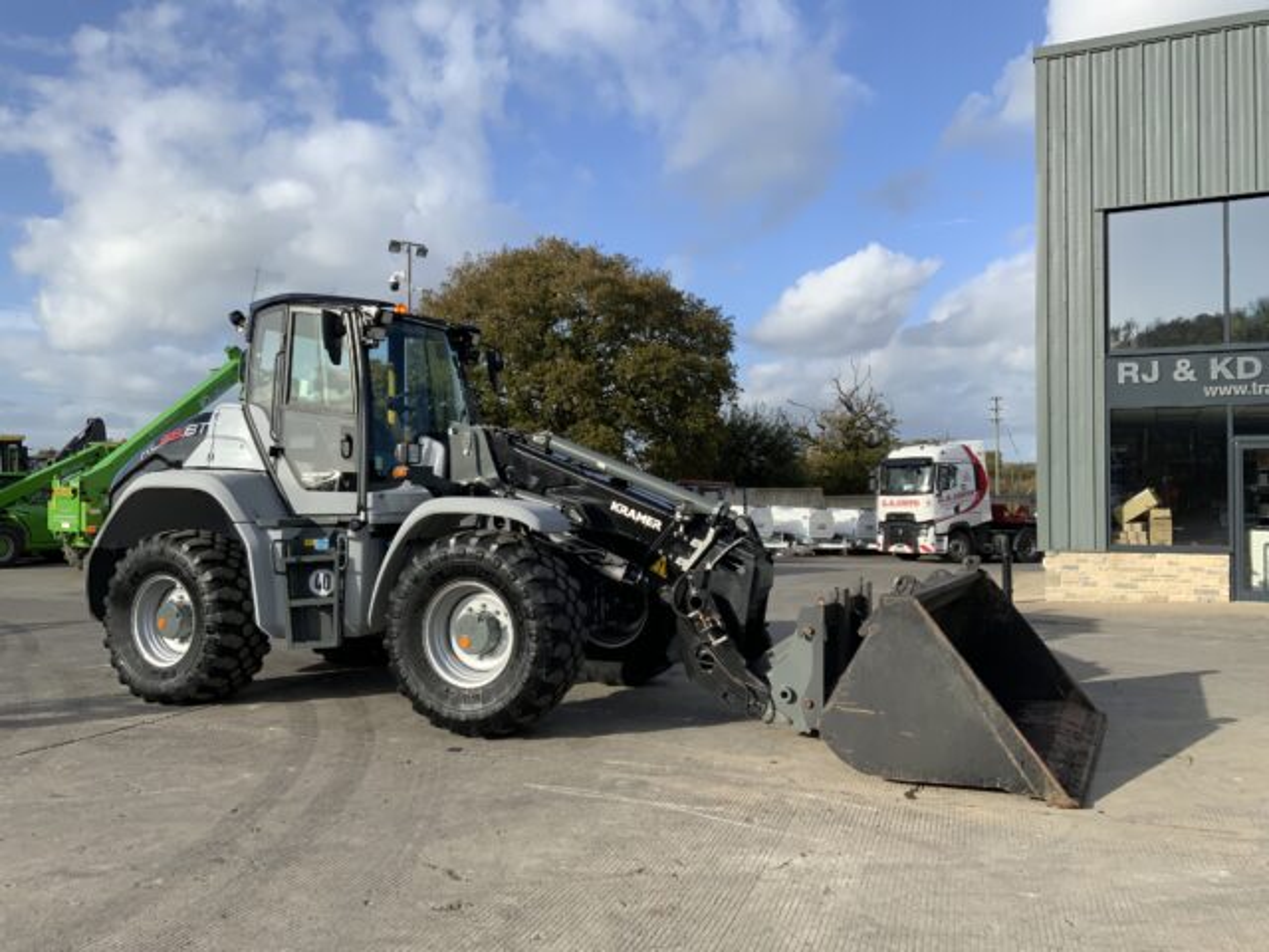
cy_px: 476
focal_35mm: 29
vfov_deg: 48.2
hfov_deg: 61.7
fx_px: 1063
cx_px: 634
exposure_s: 1/1490
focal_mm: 3
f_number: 1.8
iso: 16
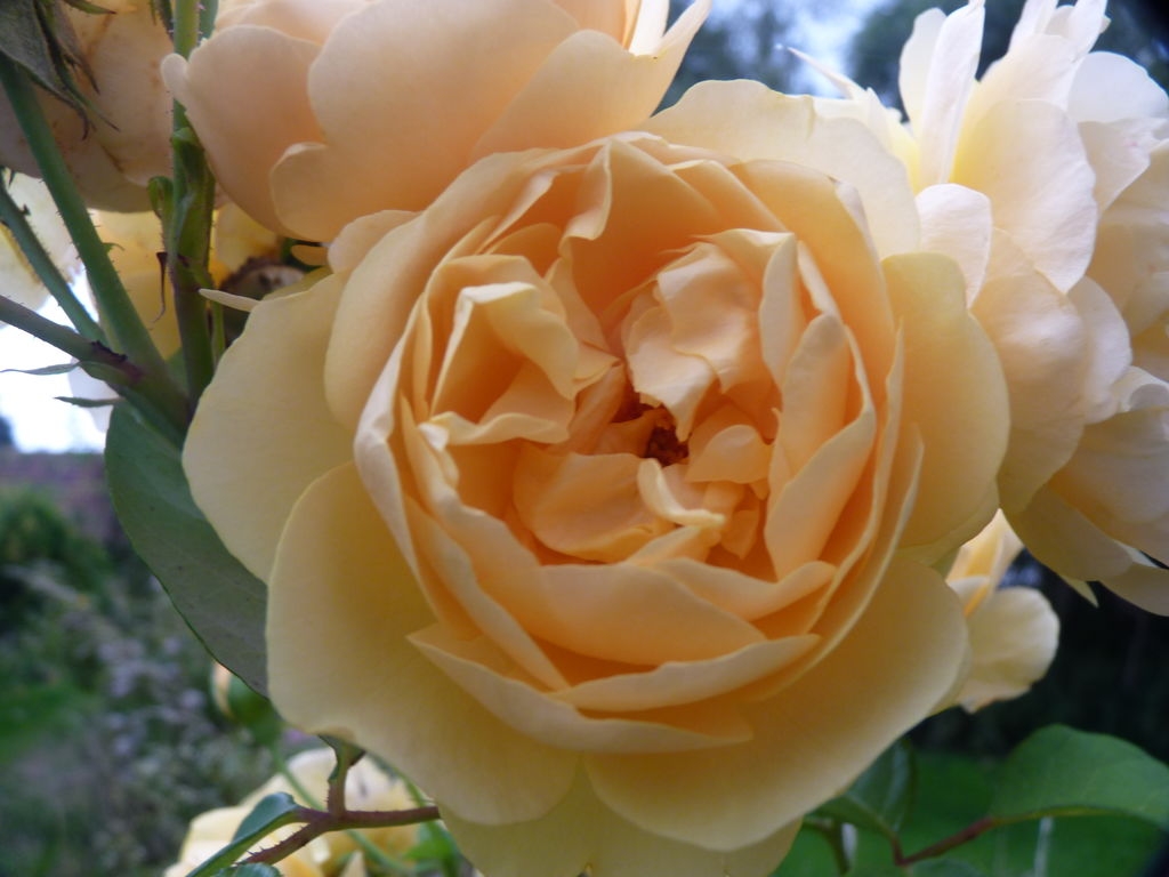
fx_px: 979
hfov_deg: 61.7
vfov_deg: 48.2
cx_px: 584
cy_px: 438
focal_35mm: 29
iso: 125
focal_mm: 5.1
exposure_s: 1/30
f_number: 2.8
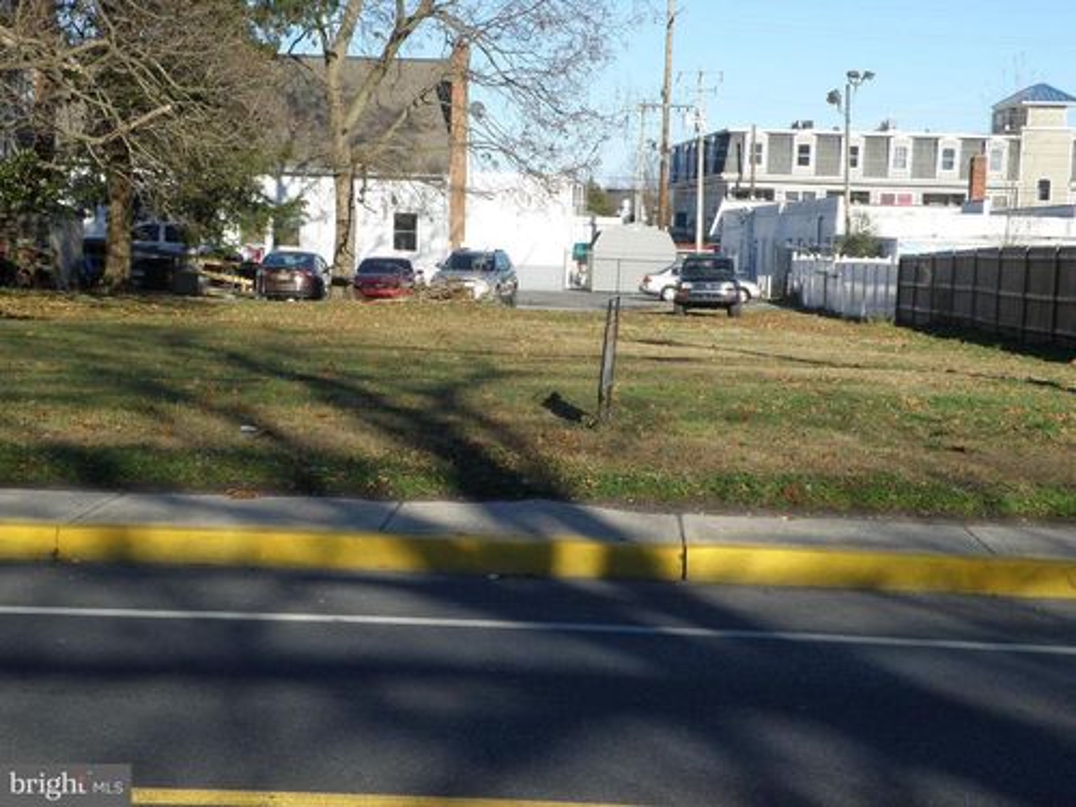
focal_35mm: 73
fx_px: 2269
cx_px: 538
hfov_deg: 26.7
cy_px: 404
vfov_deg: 20.2
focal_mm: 13
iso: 64
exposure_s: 1/320
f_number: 5.6
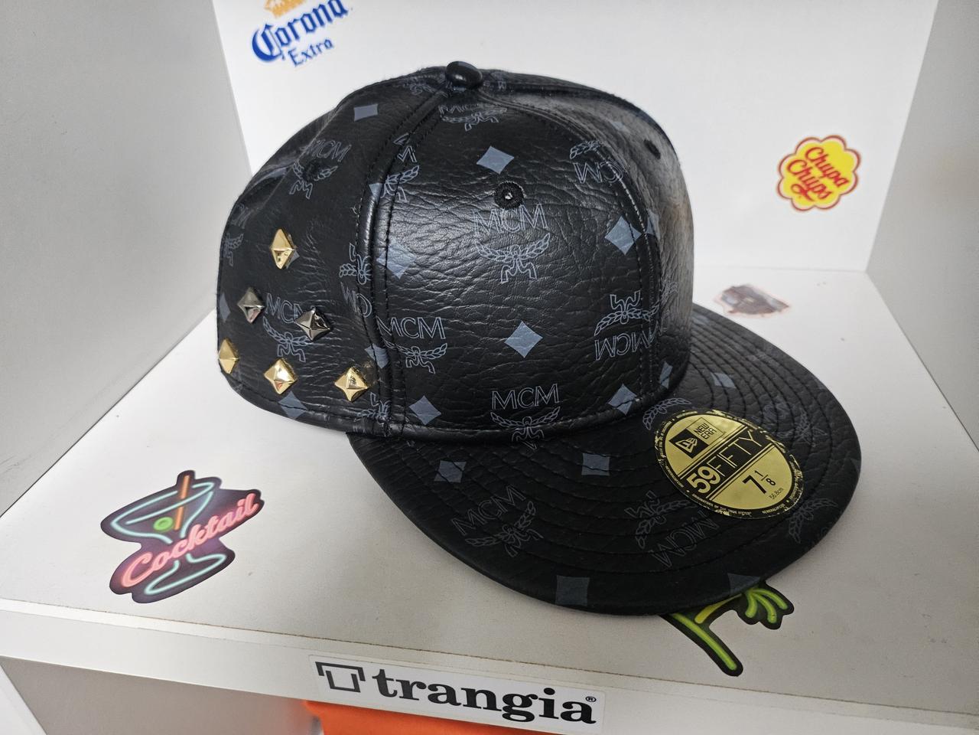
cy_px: 368
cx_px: 490
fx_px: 679
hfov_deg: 71.6
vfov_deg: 56.8
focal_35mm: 24
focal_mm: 5
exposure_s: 1/120
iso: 800
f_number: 1.8
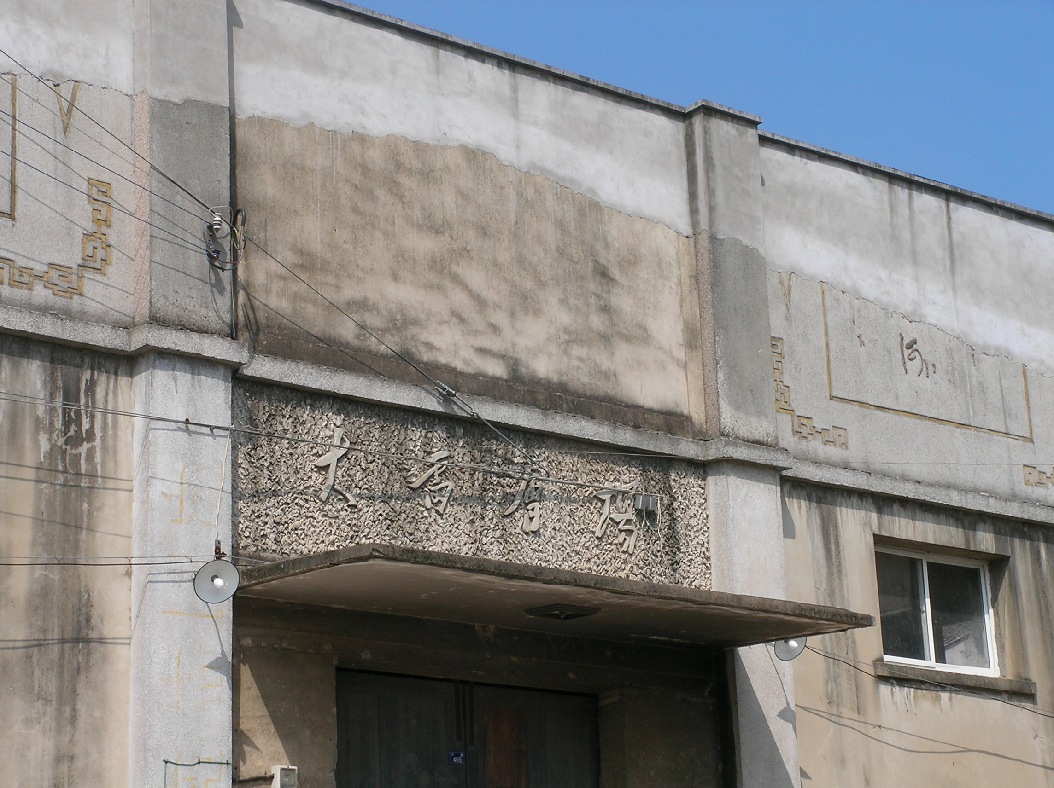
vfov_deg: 18.6
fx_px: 2403
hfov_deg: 24.7
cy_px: 394
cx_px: 527
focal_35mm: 79
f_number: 6
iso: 50
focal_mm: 12.2
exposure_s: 1/330
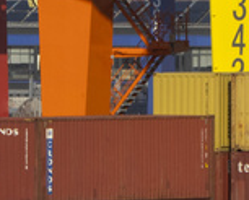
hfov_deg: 1.1
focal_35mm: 1681
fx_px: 12412
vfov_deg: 0.9
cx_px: 435
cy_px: 146
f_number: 11
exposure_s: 1/1000
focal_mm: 268
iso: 500
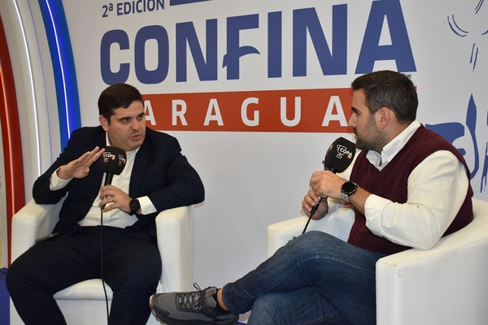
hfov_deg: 42.3
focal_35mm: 46
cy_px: 162
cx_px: 244
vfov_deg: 28.9
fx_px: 630
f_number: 4.2
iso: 800
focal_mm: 31
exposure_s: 1/125
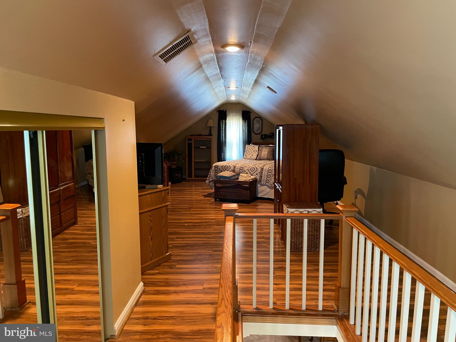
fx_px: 343
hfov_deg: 67.3
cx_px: 228
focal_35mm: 26
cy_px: 171
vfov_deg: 53.1
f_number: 1.6
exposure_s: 1/30
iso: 500
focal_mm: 4.2
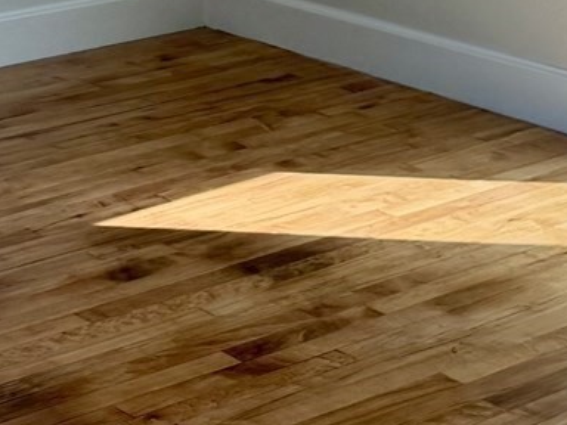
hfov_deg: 15.1
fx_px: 2097
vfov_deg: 11.0
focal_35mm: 128
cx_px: -27
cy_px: -274
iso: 100
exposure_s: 1/407
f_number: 1.78
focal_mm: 6.76
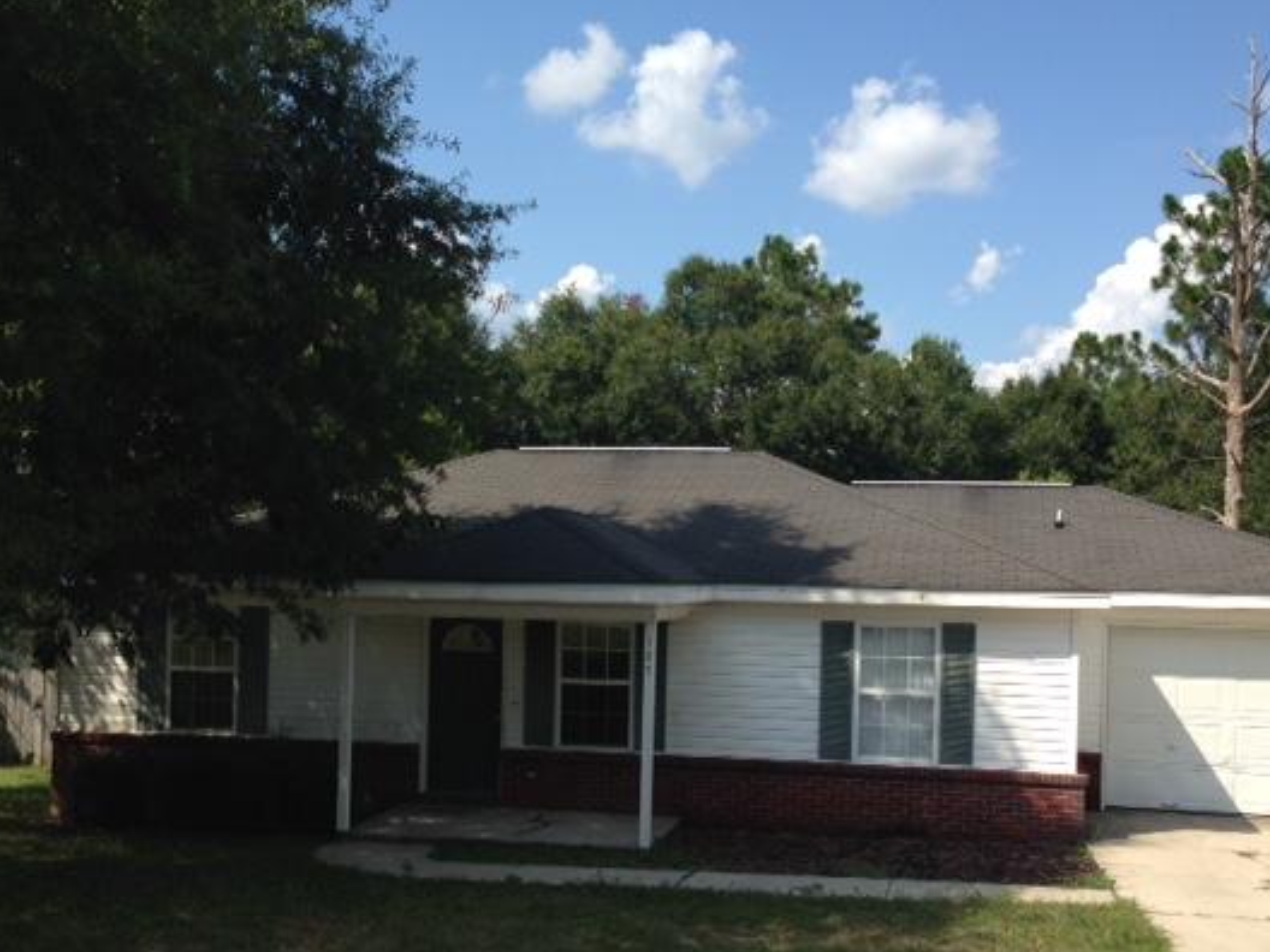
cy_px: 570
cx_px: 693
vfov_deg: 35.8
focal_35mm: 40
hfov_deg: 46.7
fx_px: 1468
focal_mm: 4.12
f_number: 2.4
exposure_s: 1/1178
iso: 50
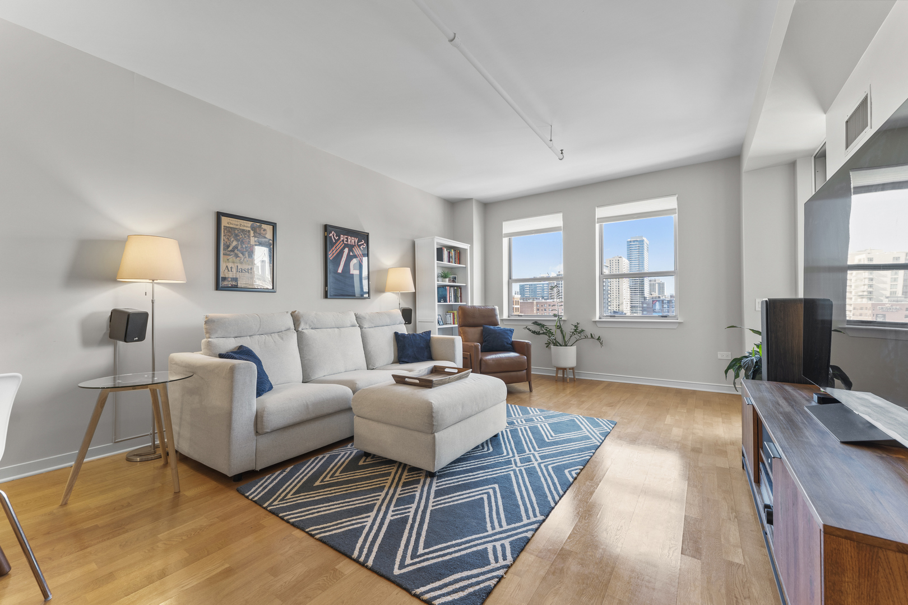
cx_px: 454
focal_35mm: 14
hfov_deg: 104.3
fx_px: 353
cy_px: 302
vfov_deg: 81.2
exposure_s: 1/20
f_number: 7.1
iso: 640
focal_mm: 14
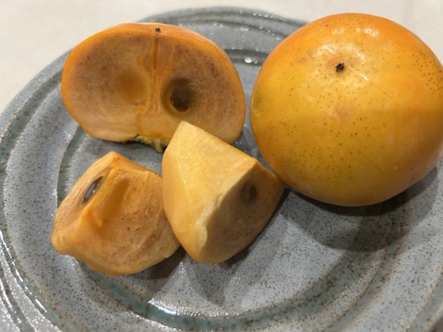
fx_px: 333
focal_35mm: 26
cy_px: 166
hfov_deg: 67.3
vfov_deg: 53.1
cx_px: 222
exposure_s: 1/60
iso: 160
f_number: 1.5
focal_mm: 5.7
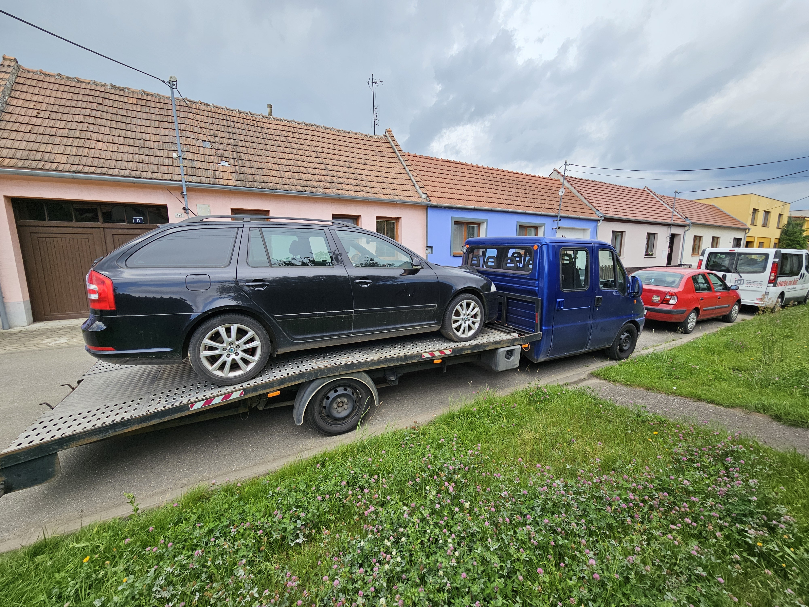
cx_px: 404
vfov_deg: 89.9
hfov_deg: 106.2
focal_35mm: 13
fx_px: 304
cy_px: 304
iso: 50
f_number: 2.2
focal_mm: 2.2
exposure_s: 1/784
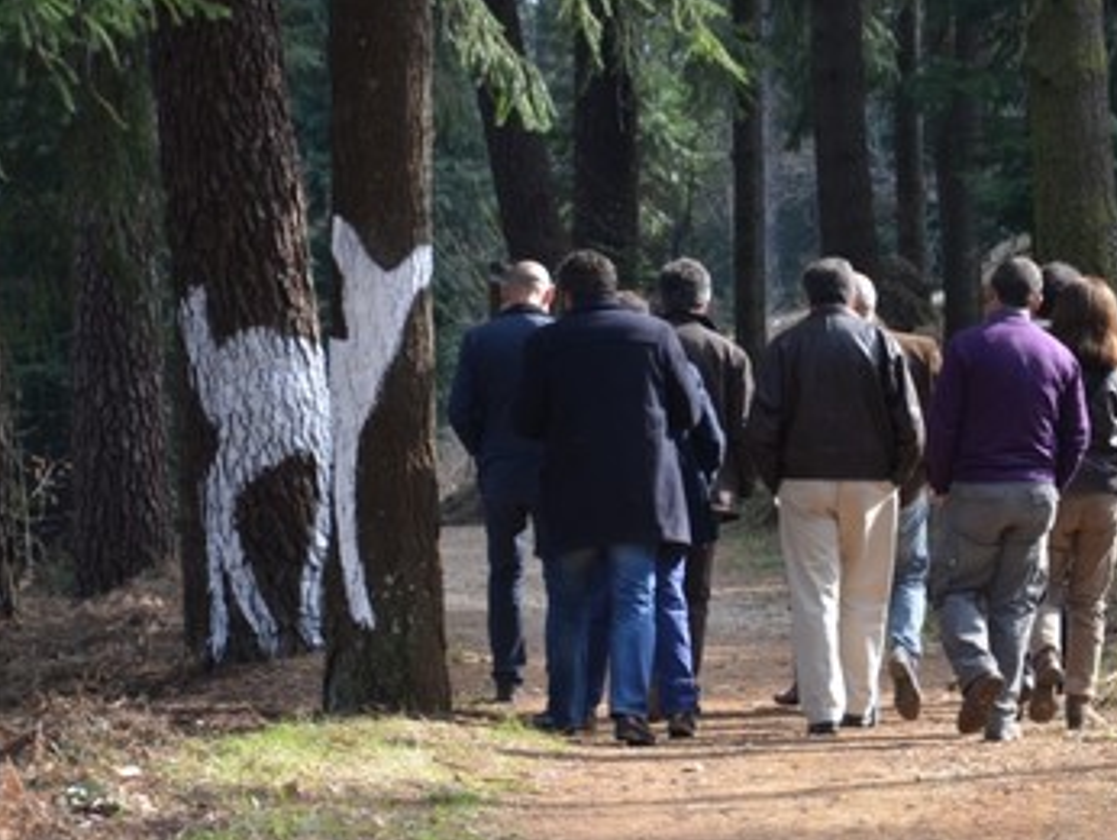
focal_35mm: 205
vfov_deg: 7.3
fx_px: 6613
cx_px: 701
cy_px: 533
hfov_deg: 9.7
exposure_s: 1/125
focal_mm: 85
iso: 200
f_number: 5.6
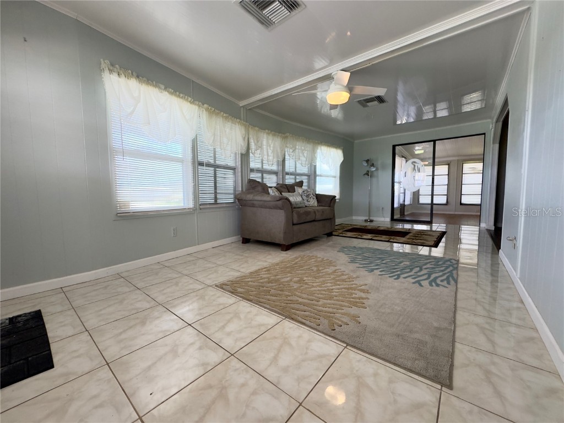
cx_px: 282
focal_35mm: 14
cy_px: 212
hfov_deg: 102.1
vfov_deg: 85.7
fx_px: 228
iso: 320
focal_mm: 2.22
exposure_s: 1/120
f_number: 2.2
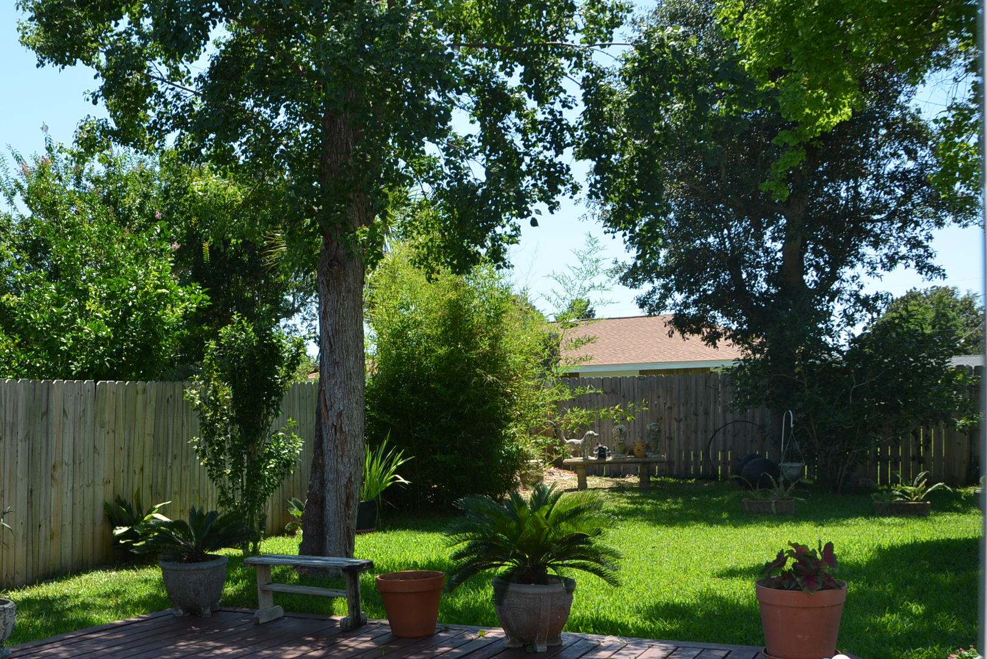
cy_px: 485
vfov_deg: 32.1
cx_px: 253
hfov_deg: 45.8
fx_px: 1124
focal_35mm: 41
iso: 100
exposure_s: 1/250
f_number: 6.3
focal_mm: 18
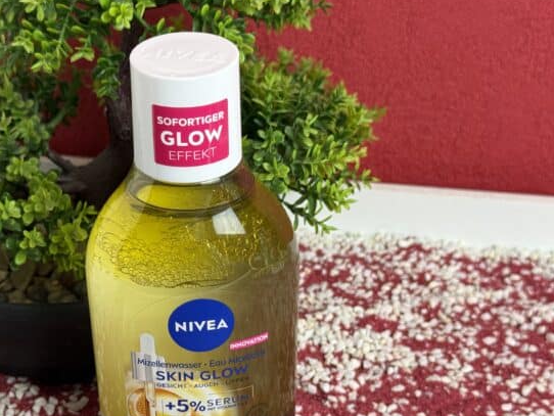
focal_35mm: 68
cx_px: 179
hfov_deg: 28.3
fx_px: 1089
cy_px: 264
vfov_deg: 21.6
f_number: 1.78
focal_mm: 6.76
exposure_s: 1/50
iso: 80
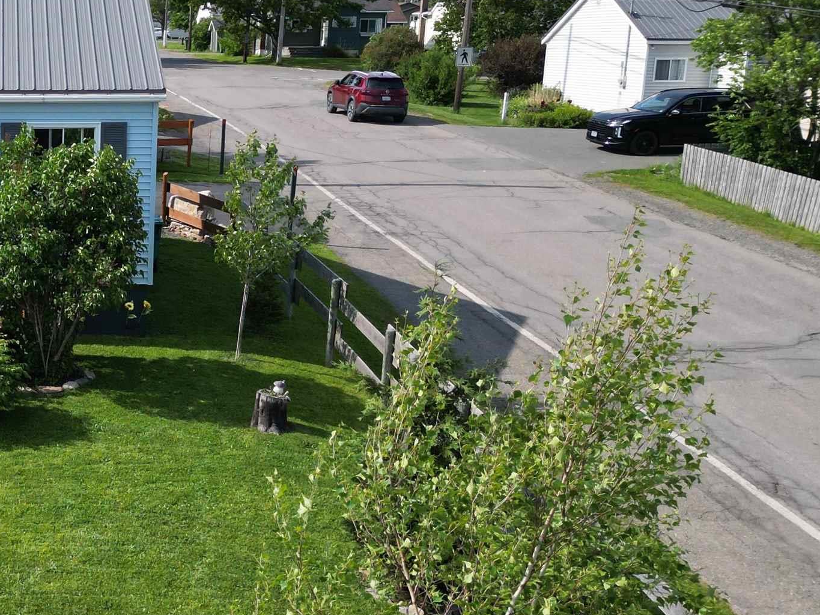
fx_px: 1279
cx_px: -52
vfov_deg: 27.0
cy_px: 301
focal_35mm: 54
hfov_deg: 31.9
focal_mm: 6.72
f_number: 1.7
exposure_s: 1/2500
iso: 140
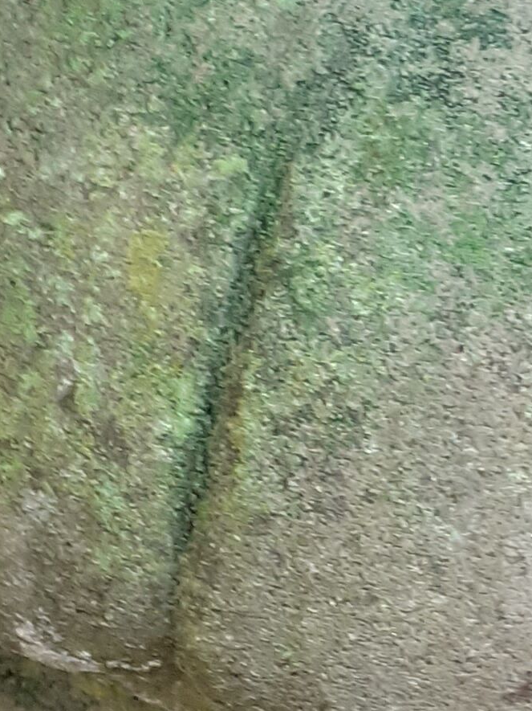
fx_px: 2584
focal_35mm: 126
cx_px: 457
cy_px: 418
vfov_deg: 15.6
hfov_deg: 11.7
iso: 80
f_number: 1.9
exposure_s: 1/100
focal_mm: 3.6
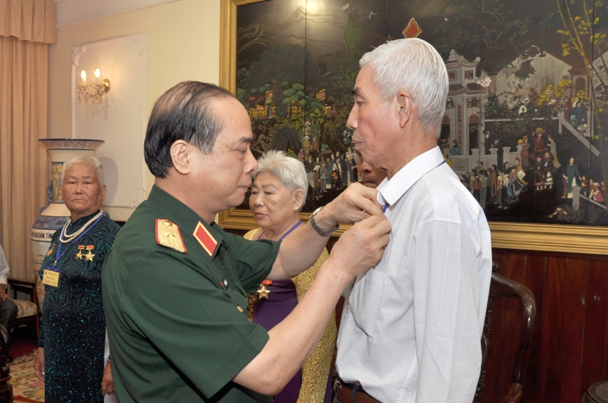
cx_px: 304
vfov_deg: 47.8
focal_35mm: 27
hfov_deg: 67.5
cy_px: 202
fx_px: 455
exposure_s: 1/60
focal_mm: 18
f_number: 8
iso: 200
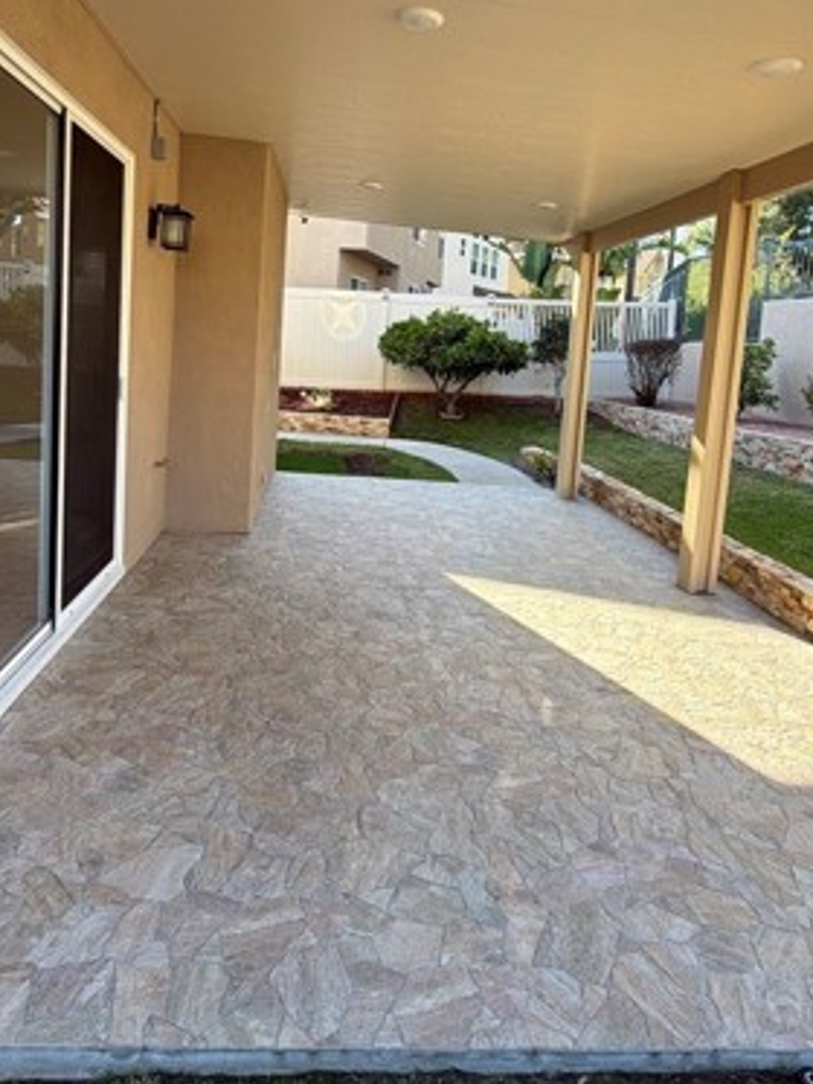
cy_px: 410
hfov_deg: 56.8
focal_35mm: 24
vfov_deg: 70.5
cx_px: 392
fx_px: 751
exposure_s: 1/148
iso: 40
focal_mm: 2.22
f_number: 2.2
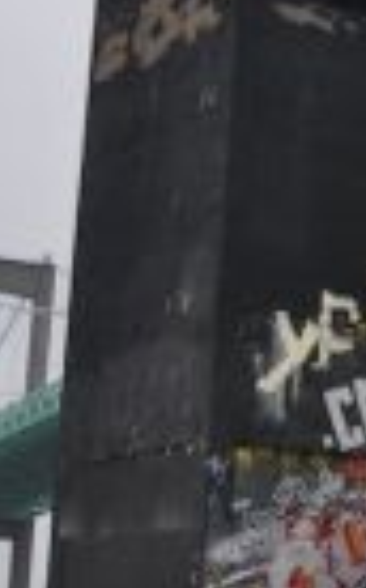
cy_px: 247
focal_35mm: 111
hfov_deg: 10.3
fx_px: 1775
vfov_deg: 18.8
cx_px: 851
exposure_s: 1/100
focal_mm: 20
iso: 200
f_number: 10
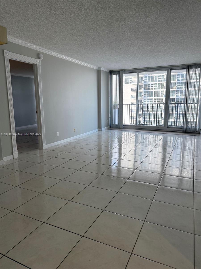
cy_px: 134
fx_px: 186
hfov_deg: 56.8
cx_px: 100
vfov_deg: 71.6
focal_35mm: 24
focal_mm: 6.76
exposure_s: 1/240
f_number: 1.78
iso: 125
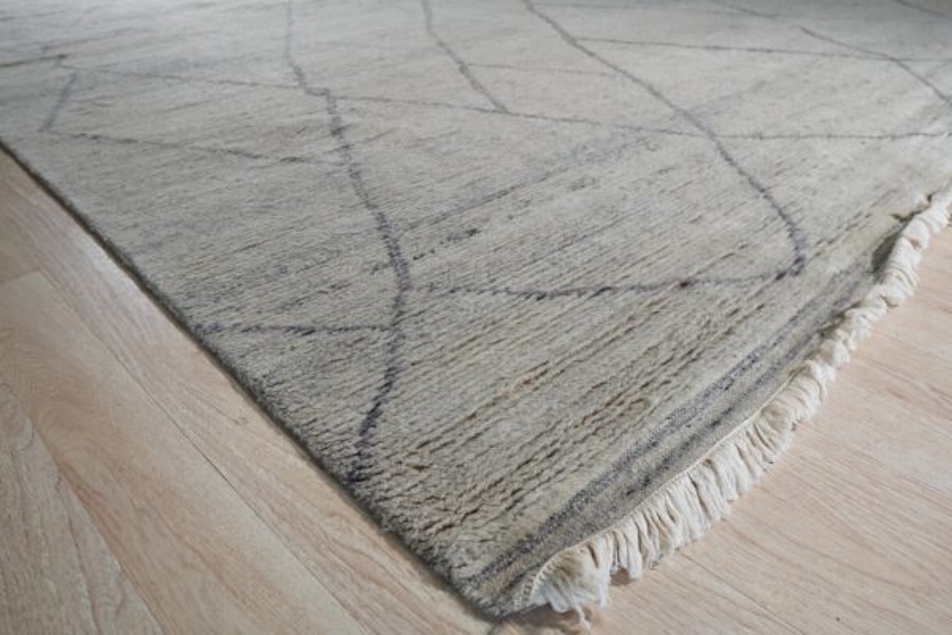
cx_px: 476
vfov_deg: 53.1
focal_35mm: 24
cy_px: 318
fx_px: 635
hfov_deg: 73.7
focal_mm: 16
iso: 500
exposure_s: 1/200
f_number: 4.5
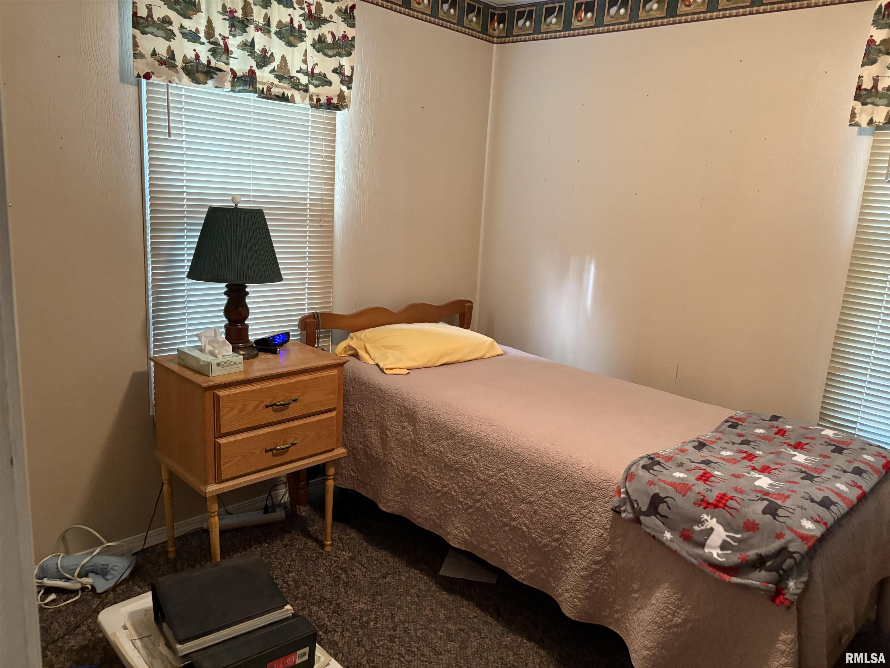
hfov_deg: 67.3
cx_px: 445
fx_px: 668
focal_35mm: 26
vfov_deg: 53.1
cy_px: 334
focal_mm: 5.96
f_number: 1.6
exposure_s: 1/60
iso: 500
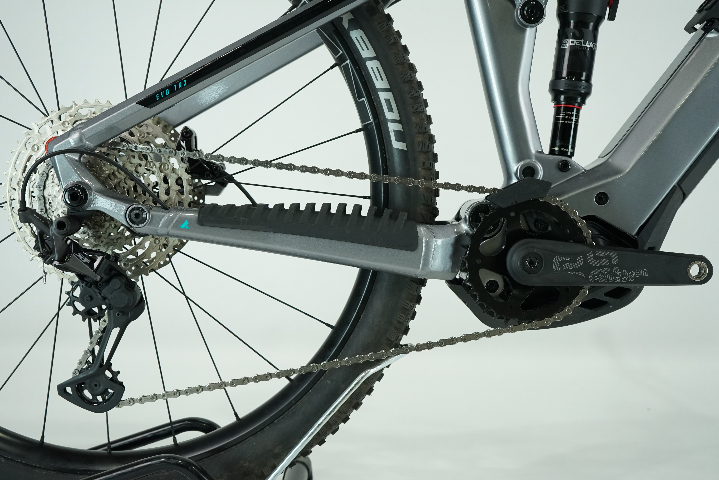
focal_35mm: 38
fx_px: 759
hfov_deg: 50.7
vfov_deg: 35.1
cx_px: 360
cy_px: 240
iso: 1600
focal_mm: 38
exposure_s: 1/200
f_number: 5.6
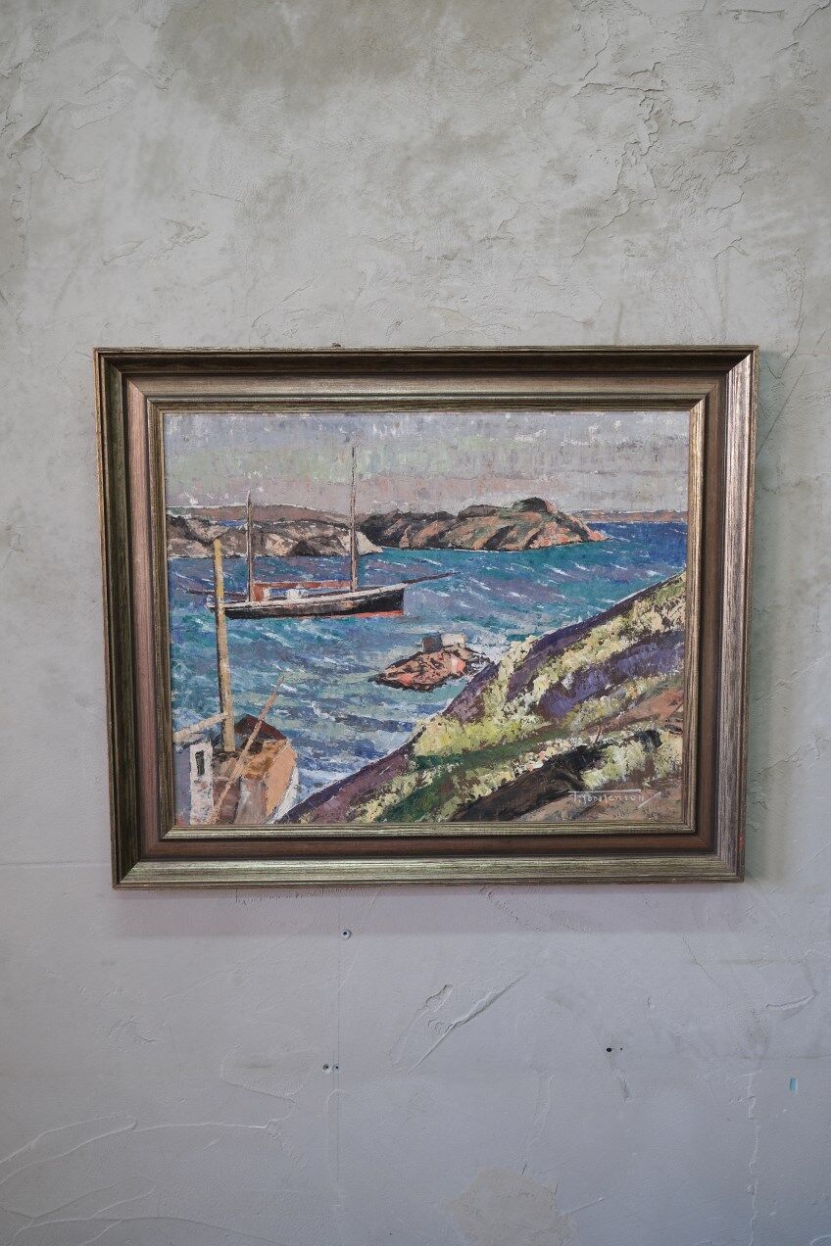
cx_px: 416
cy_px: 623
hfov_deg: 37.9
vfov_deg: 54.4
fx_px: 1212
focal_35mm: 35
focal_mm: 23.5
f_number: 4
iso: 800
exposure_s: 1/34
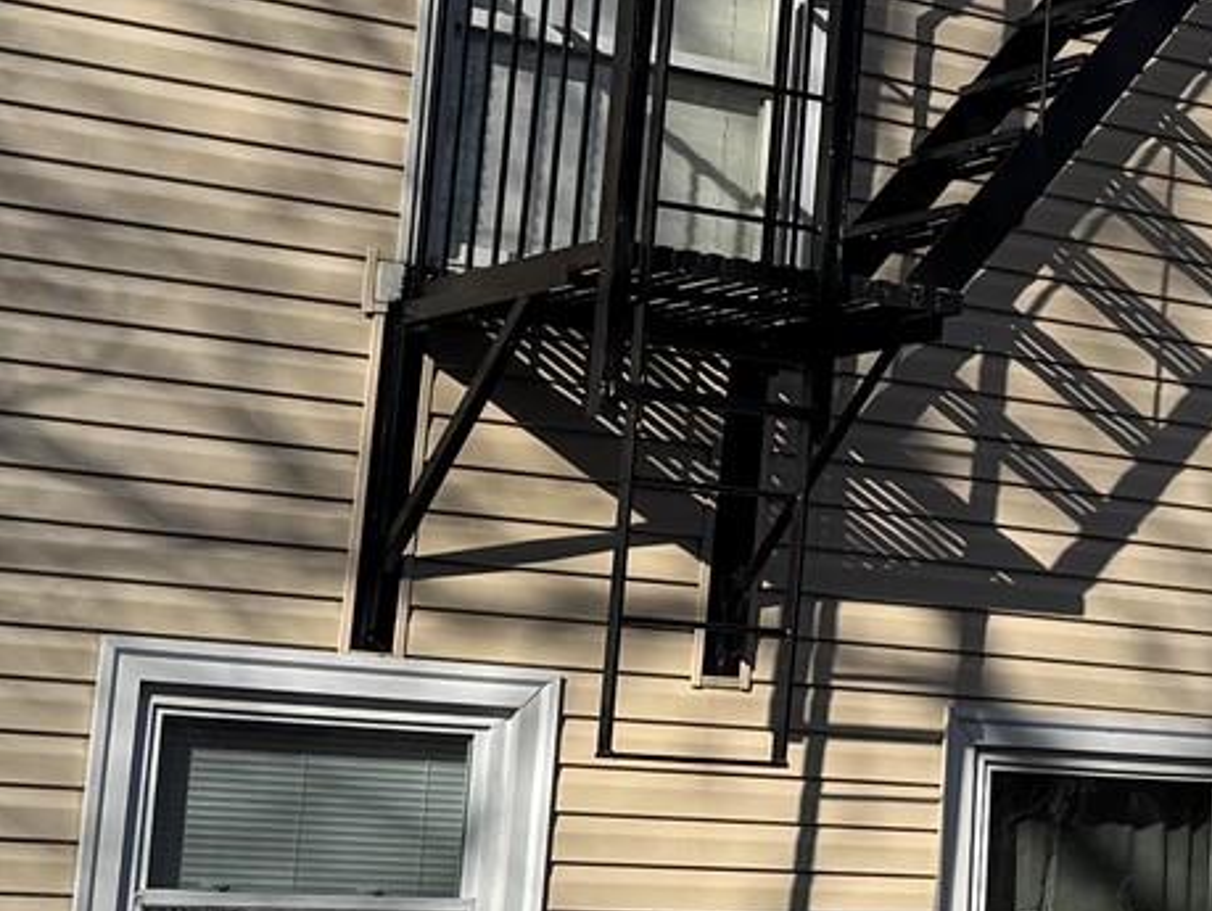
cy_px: 201
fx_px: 3749
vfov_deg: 13.8
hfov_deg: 17.1
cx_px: 1645
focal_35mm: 107
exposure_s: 1/5814
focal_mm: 6.76
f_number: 1.78
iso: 80
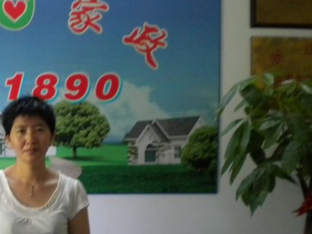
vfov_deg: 20.9
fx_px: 631
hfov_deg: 26.6
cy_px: 158
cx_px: 15
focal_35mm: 70
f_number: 3.1
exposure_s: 1/39.4
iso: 400
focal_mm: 6.3
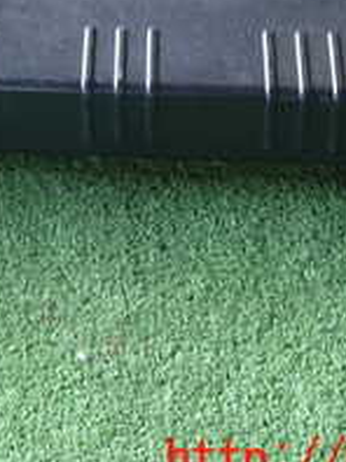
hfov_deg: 15.9
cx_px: -7
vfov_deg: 20.6
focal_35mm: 91
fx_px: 1215
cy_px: -35
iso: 200
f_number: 2.3
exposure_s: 1/40
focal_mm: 5.4
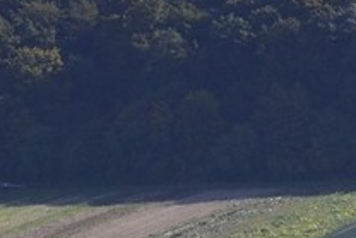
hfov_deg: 1.3
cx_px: -965
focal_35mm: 1538
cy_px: 615
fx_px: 15219
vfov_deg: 0.9
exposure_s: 1/400
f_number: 8
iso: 200
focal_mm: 200
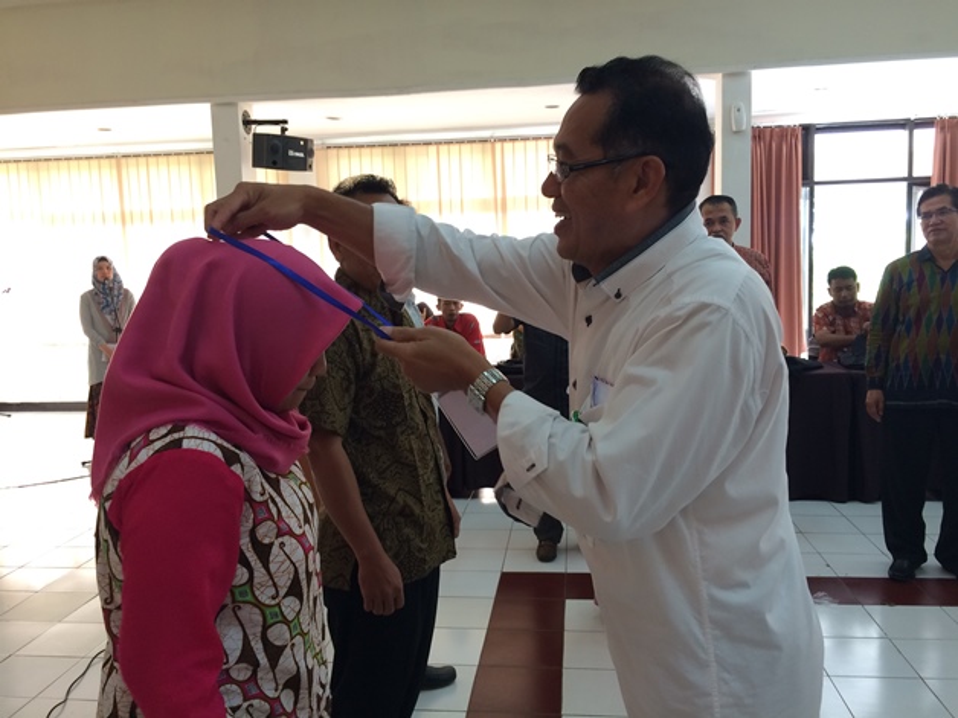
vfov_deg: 48.2
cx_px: 479
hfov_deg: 61.7
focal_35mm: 29
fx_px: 803
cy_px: 359
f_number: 2.2
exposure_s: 1/33
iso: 100
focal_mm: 4.15
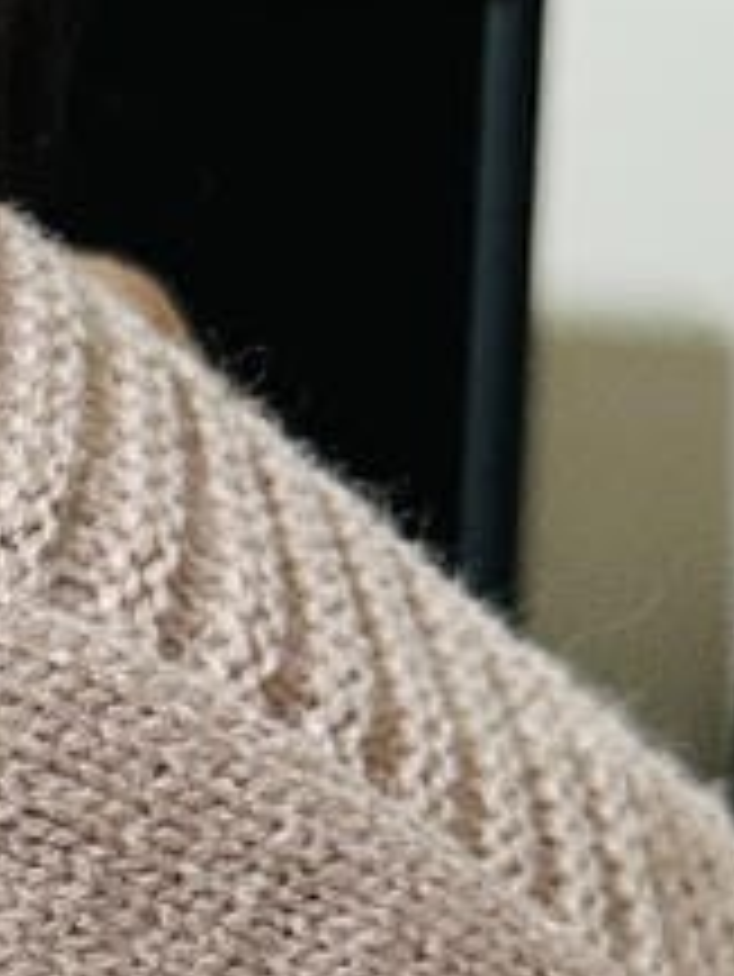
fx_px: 4999
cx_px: -707
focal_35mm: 177
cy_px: 1138
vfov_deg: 11.0
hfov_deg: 8.0
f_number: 1.78
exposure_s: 1/60
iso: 250
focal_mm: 6.86
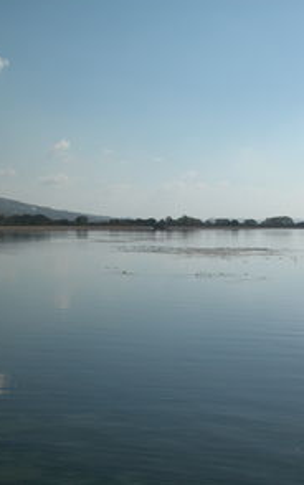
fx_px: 953
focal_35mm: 72
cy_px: 239
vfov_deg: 28.6
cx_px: 292
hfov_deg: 17.7
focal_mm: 12.7
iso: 100
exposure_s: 1/899
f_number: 7.6
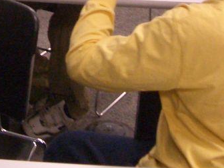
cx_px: 15
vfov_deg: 11.9
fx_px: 777
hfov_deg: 16.2
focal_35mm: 120
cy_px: -69
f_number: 2.6
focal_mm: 5.8
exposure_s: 1/50
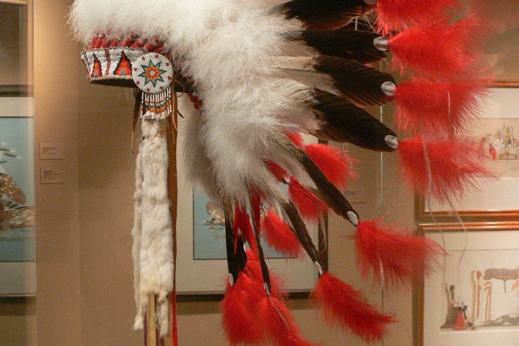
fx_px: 793
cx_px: 258
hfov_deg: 36.2
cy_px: 144
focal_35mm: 55
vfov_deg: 24.6
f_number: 2.8
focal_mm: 8.3
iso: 200
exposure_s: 1/8
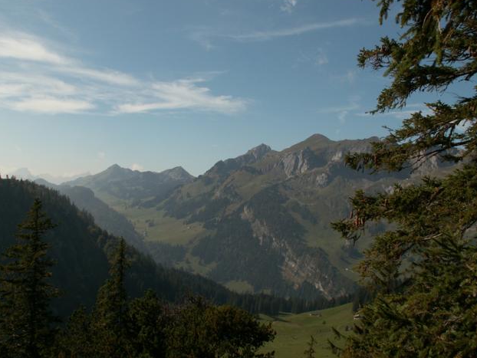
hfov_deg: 51.3
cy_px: 175
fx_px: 496
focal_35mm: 36
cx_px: 242
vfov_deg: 39.7
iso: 50
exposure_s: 1/640
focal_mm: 5.86
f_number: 4.5
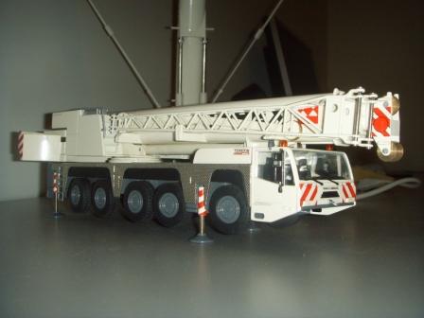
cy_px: 159
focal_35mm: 39
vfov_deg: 36.8
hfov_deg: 47.9
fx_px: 478
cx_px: 212
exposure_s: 1/45
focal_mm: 6.6
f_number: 3.5
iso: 100
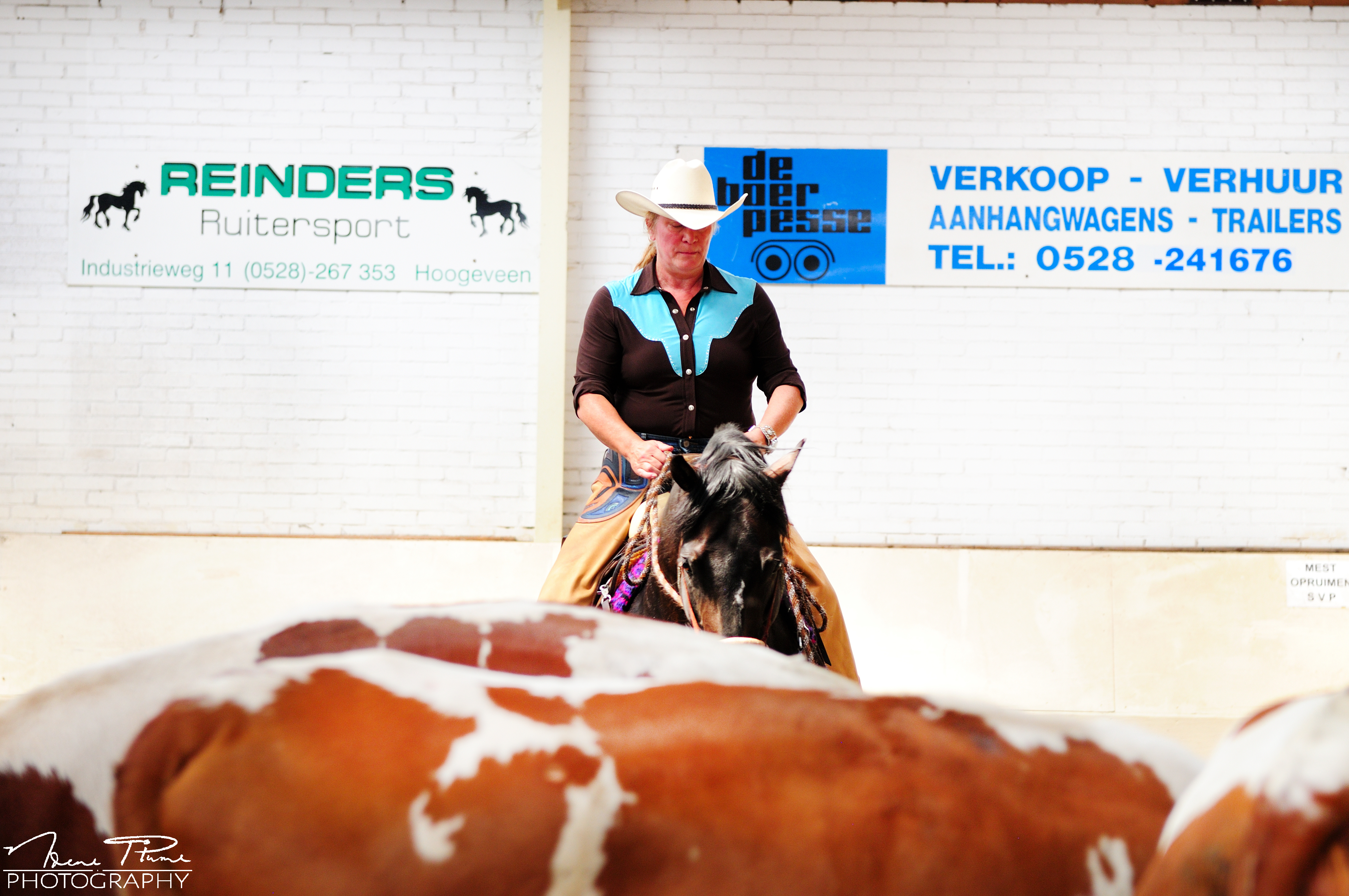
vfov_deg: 13.0
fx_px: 3930
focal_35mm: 105
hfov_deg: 19.5
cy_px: 448
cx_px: 674
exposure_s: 1/125
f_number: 2.8
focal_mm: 70
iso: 320
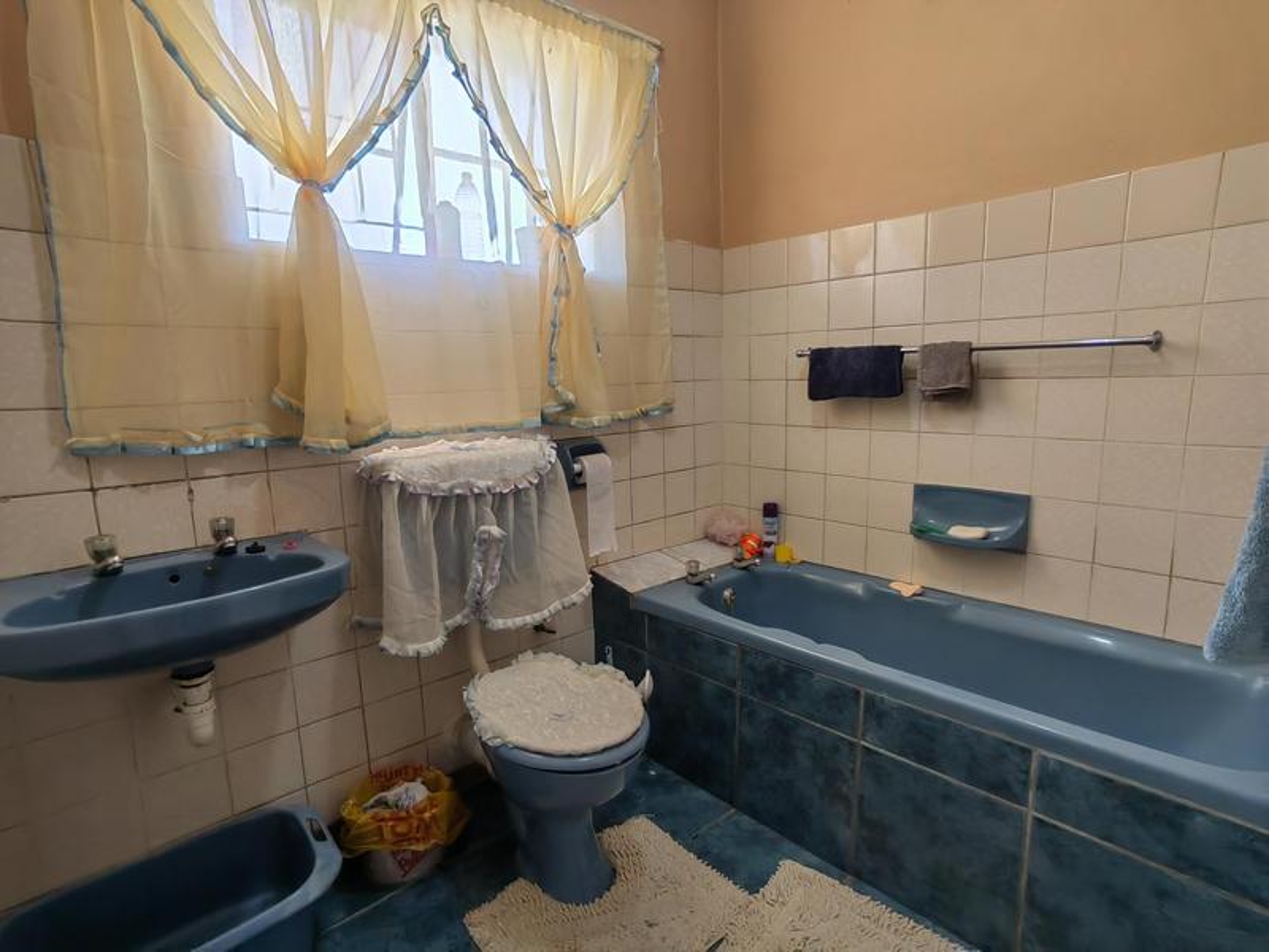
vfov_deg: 71.6
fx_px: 660
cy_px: 476
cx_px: 634
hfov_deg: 87.8
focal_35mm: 18
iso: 200
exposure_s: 1/25
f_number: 2.2
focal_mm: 1.68
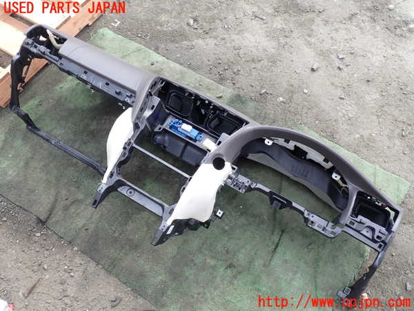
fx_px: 359
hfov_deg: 60.0
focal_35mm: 30
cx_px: 207
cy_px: 156
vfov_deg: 46.8
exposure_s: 1/160
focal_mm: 5.4
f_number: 3.2
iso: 100
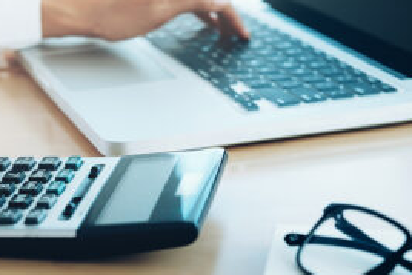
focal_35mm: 95
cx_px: 88
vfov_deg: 14.4
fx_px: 1088
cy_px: 118
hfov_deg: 21.2
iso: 250
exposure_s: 1/180
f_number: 3.2
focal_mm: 35
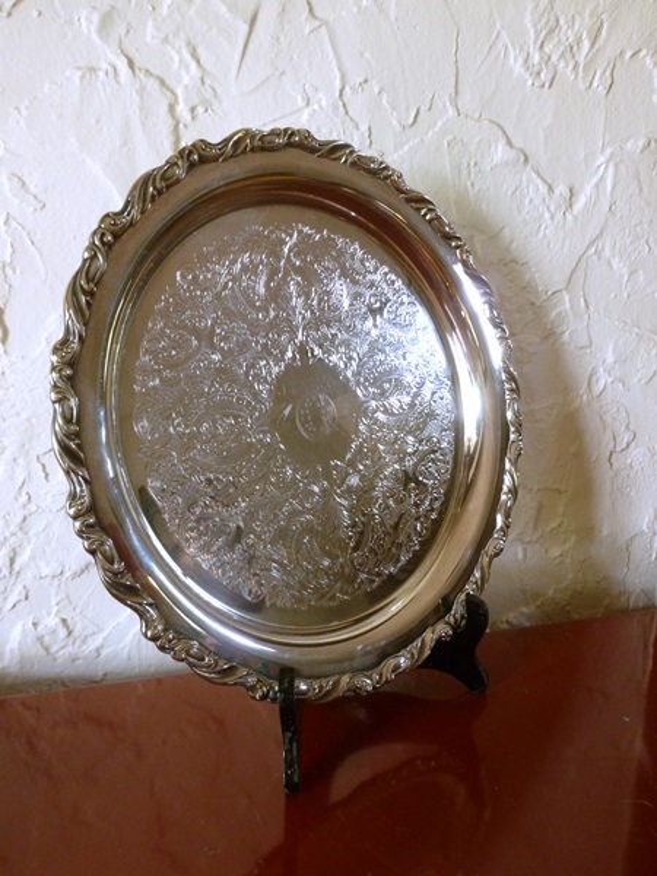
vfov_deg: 60.0
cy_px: 438
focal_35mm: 30
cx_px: 328
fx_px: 759
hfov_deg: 46.8
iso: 400
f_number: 3.4
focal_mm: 5.4
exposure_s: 1/13
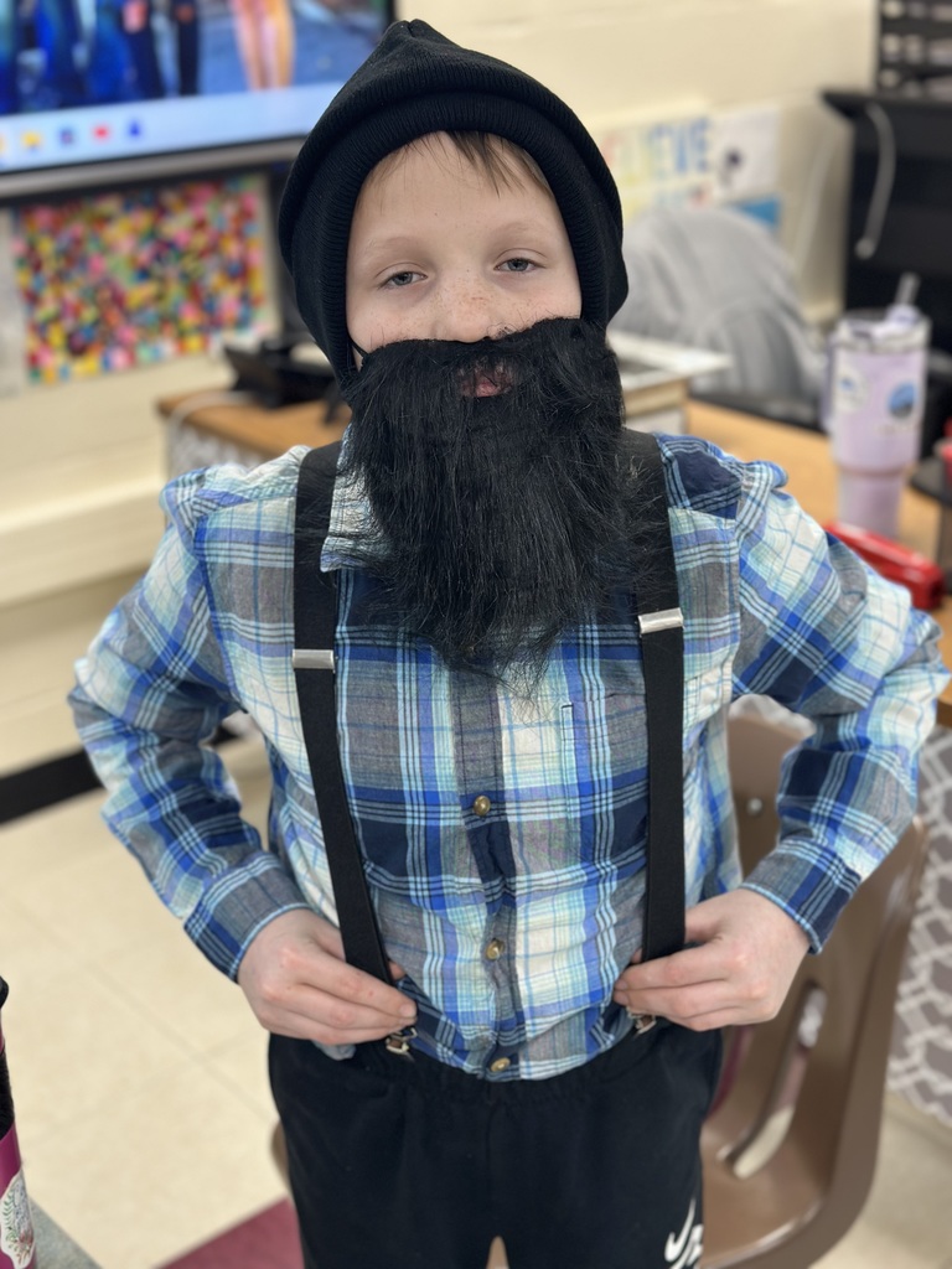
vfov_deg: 39.7
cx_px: 476
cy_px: 634
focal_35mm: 48
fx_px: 1760
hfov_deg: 30.3
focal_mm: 6.86
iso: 160
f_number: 1.78
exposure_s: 1/60
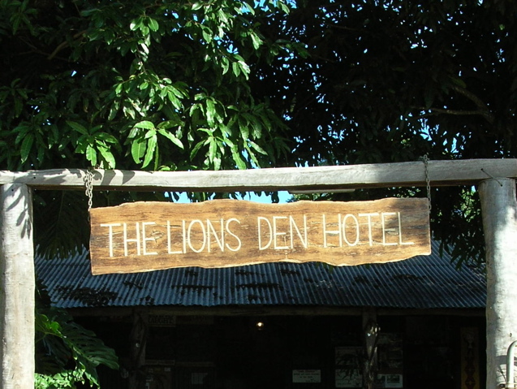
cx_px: 258
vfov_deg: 39.7
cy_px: 194
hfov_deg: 51.3
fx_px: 538
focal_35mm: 36
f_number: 3.7
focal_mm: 6
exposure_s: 1/177
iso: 50
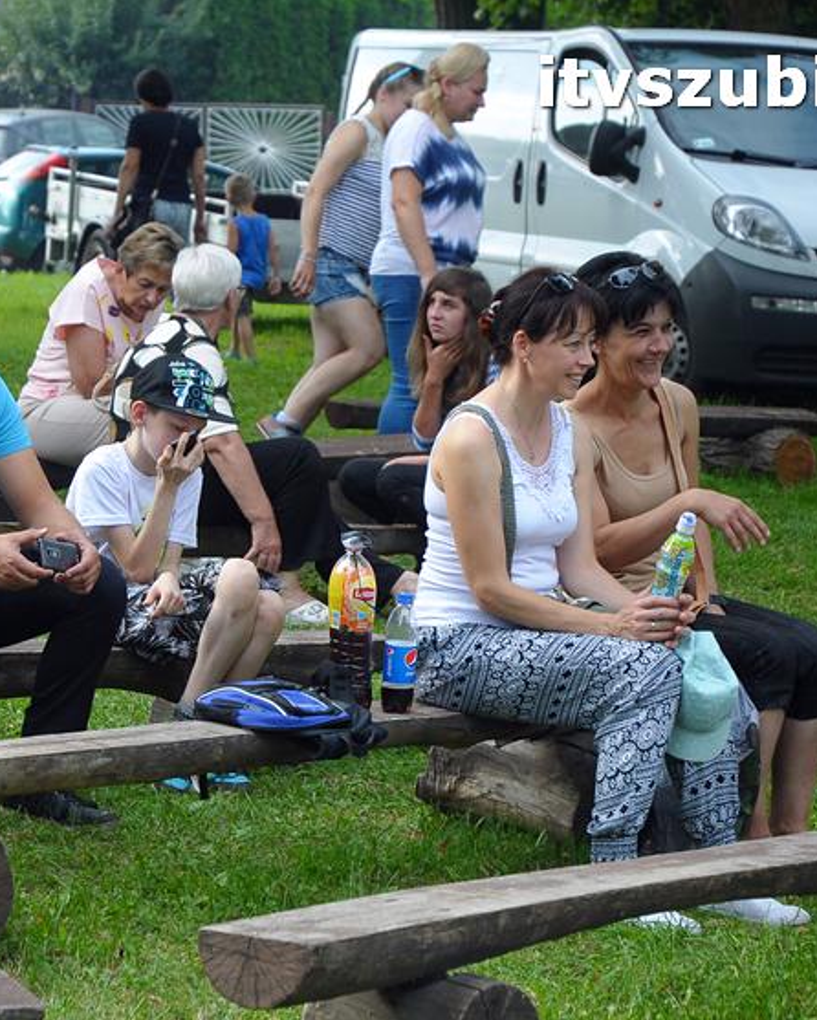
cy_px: 514
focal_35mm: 133
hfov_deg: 11.6
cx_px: 258
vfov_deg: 14.5
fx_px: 4018
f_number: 5.6
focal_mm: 62
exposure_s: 1/500
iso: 640
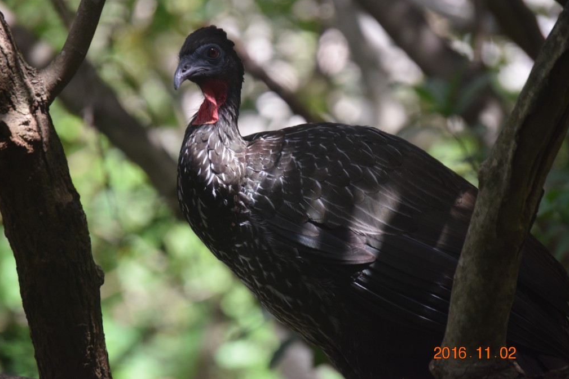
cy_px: 190
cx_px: 282
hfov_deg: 7.3
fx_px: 4450
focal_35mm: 282
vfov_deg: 4.9
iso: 1100
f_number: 5.6
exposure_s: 1/500
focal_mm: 185
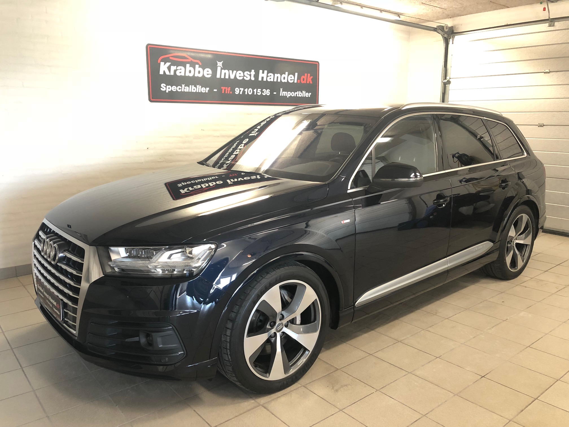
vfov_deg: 49.7
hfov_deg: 63.4
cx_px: 284
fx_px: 460
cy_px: 214
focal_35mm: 28
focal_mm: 3.99
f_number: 1.8
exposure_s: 1/17
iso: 64
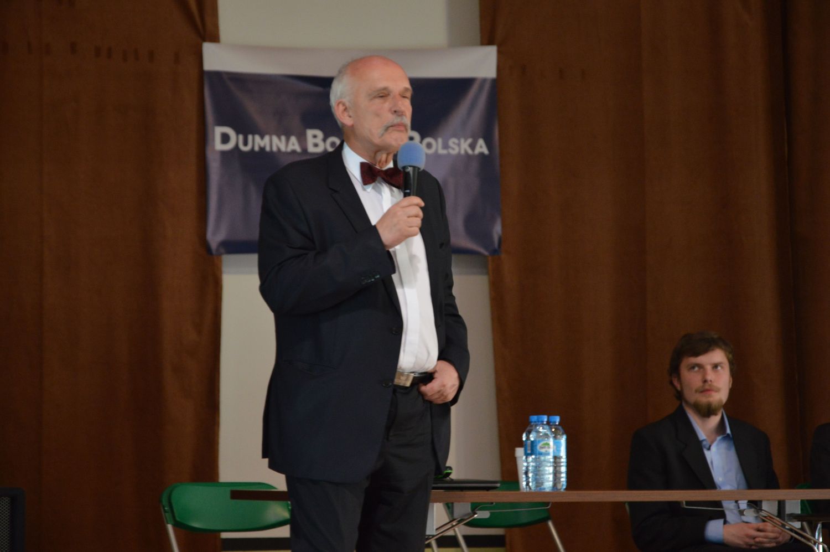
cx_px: 415
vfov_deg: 10.7
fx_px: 2937
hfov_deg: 16.1
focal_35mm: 128
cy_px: 276
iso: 800
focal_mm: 85
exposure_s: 1/30
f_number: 5.6
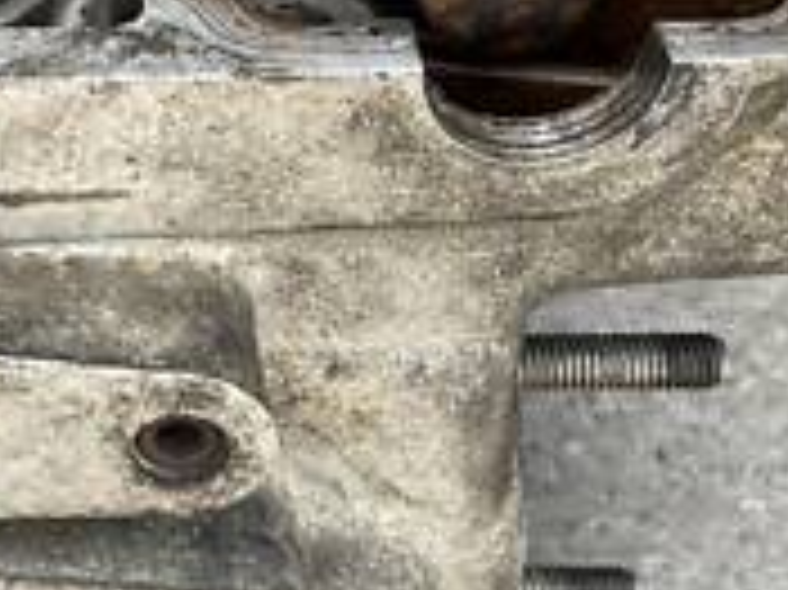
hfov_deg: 19.6
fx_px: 2161
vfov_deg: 15.2
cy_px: -14
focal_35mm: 95
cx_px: -131
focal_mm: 5.1
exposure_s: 1/183
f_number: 1.6
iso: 40
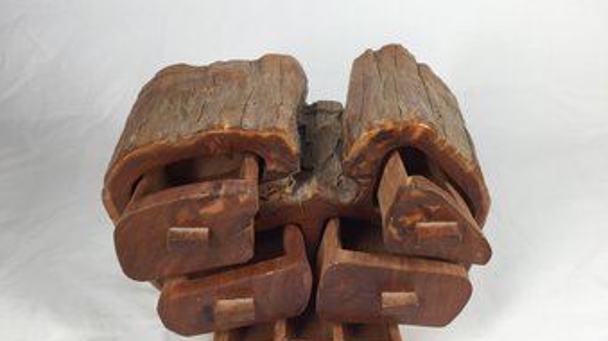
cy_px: 204
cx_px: 304
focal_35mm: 32
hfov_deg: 61.1
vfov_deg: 36.5
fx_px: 515
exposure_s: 1/120
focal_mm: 4.15
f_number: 2.2
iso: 40
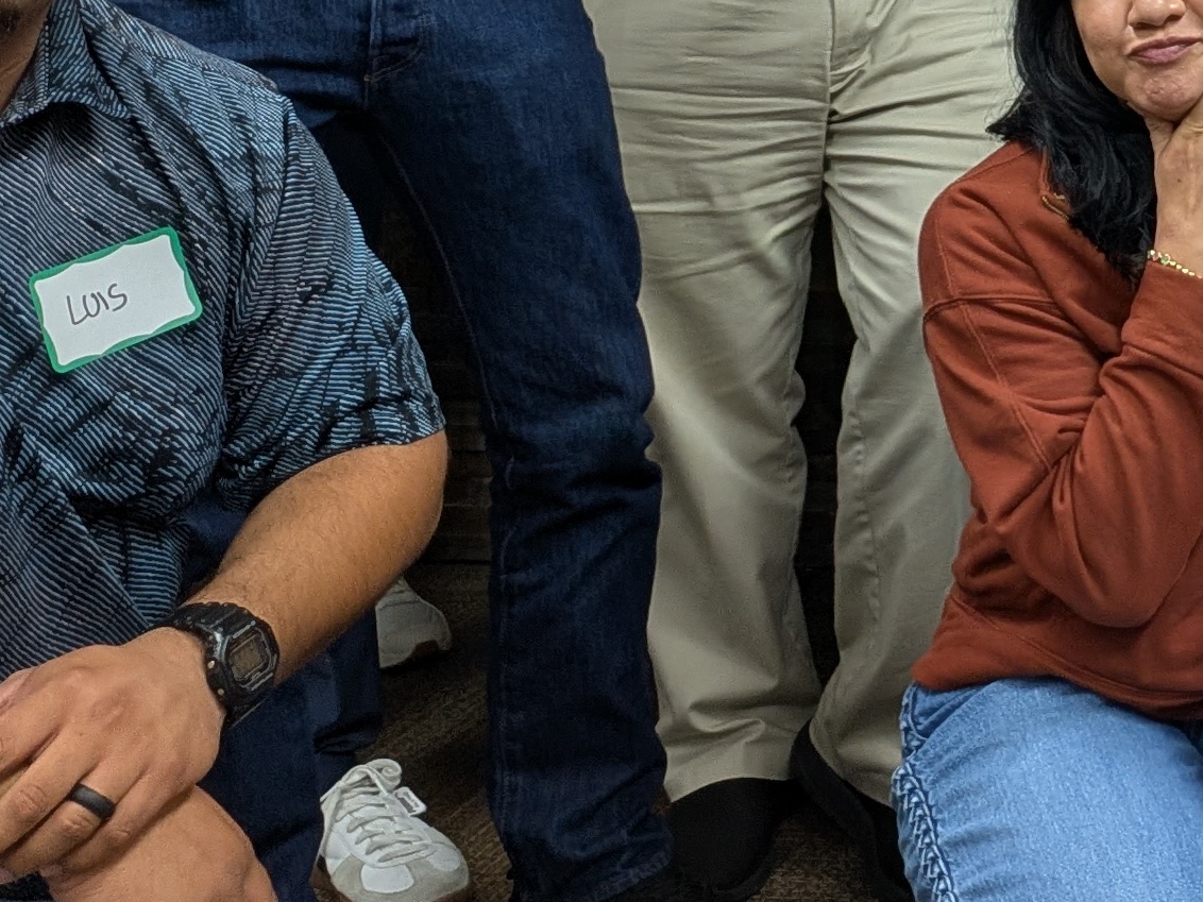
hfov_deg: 27.3
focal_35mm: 58
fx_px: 2016
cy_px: -294
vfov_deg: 22.4
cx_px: 1596
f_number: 2.2
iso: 60
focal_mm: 2.71
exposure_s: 1/24
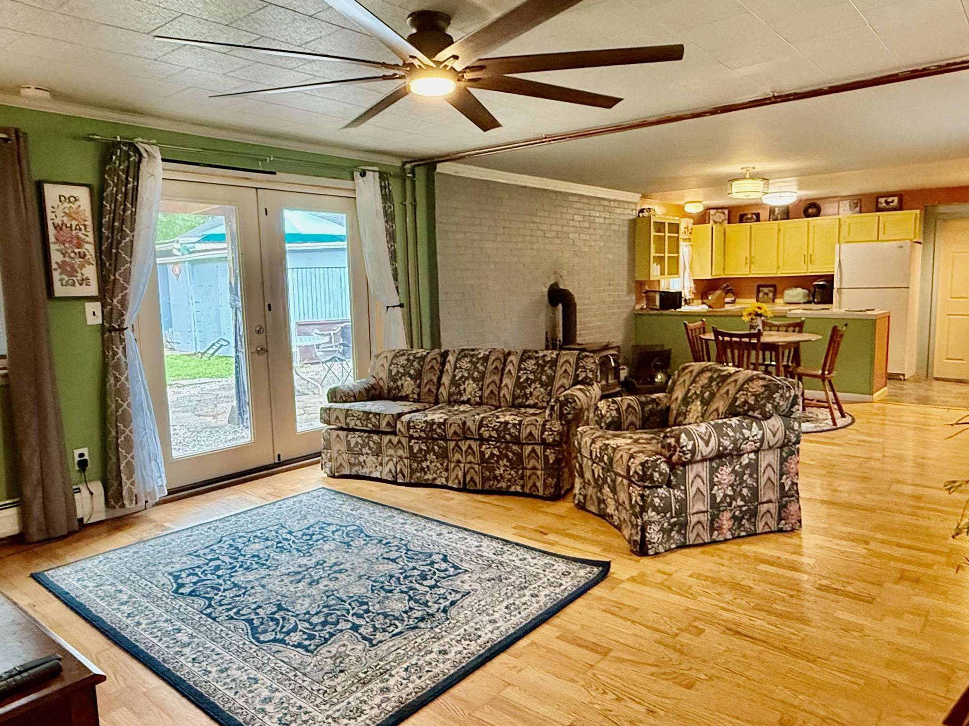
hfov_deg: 79.0
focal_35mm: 21
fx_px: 588
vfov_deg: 63.3
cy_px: 327
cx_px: 476
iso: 500
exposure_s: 1/120
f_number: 2.2
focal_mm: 2.22
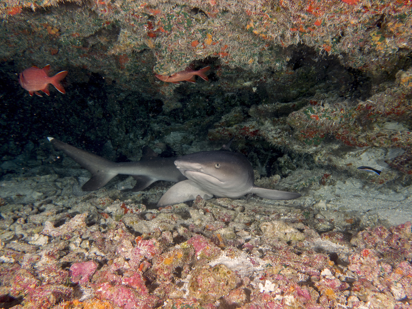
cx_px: 206
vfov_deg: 46.8
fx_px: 357
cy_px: 154
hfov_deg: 60.0
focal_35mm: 30
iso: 200
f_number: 9
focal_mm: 15
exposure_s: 1/160
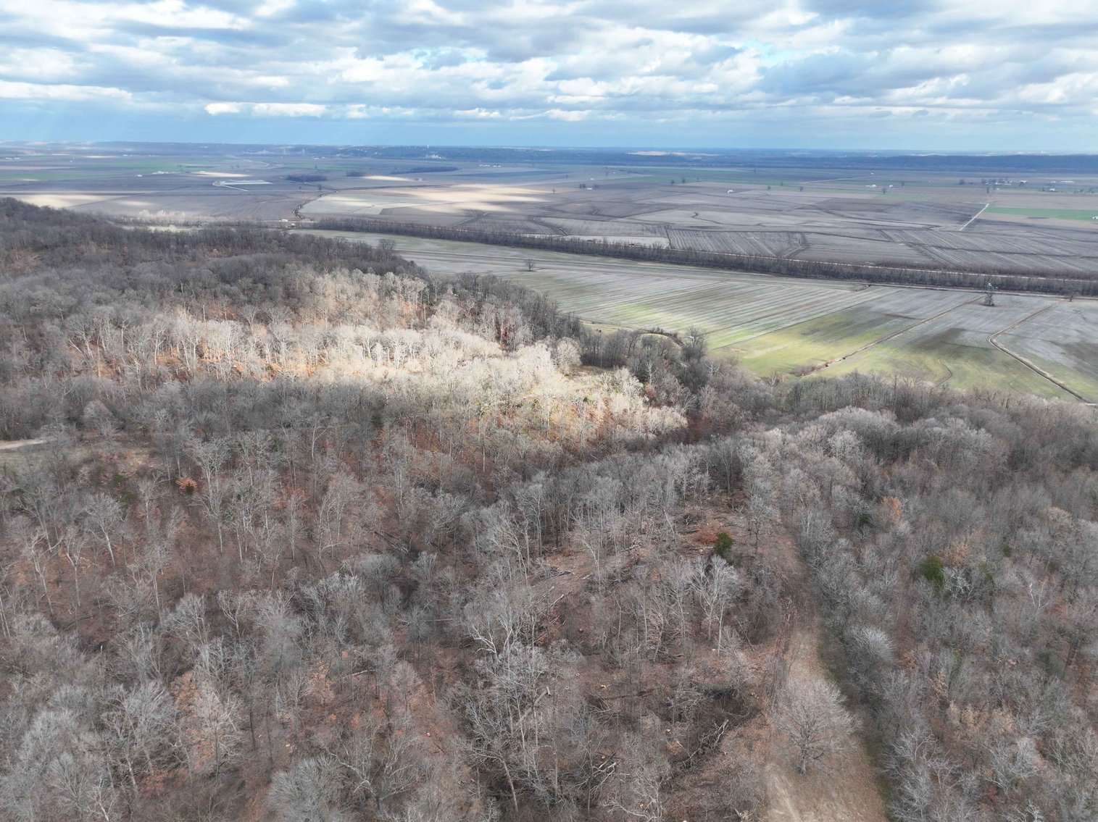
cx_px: 549
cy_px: 411
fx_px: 761
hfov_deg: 71.6
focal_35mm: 24
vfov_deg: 56.8
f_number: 2.8
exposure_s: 1/800
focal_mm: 12.29
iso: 160
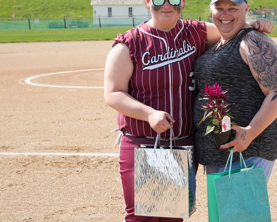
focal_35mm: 88
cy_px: 92
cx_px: 205
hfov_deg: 21.6
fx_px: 721
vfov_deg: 17.5
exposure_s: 1/1000
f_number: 4.5
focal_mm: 33
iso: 250
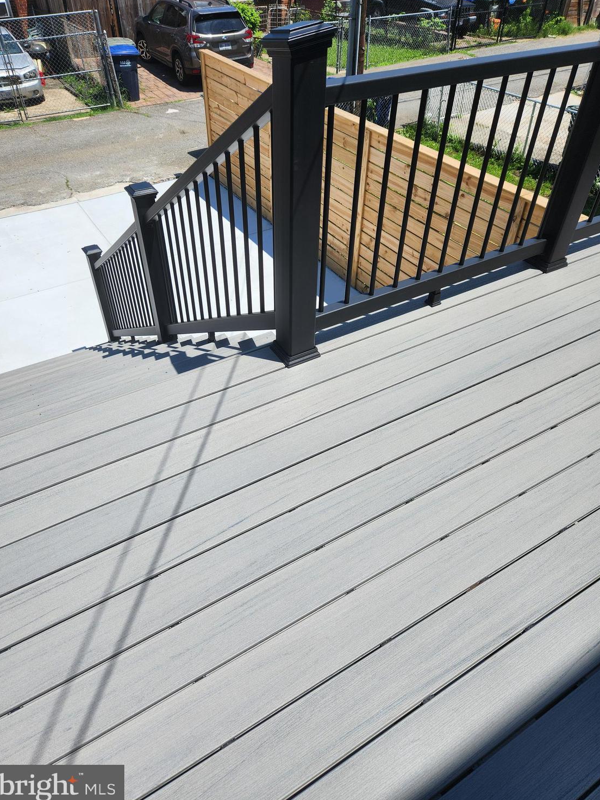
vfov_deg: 71.6
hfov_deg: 56.8
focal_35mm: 24
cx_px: 302
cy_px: 392
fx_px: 555
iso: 20
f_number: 1.8
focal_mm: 5.4
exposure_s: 1/1824
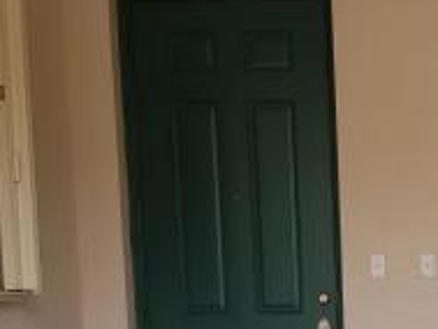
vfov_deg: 16.5
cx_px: 484
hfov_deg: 21.1
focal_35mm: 88
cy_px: 329
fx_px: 1114
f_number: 1.7
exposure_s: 1/324
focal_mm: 4.2
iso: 50
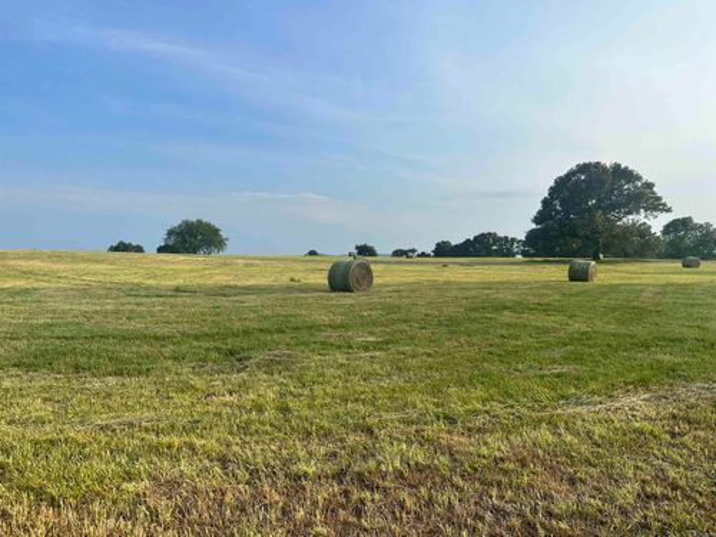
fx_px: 496
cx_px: 358
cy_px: 268
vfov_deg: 56.8
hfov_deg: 71.6
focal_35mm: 24
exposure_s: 1/2882
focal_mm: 6.86
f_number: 1.78
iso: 80
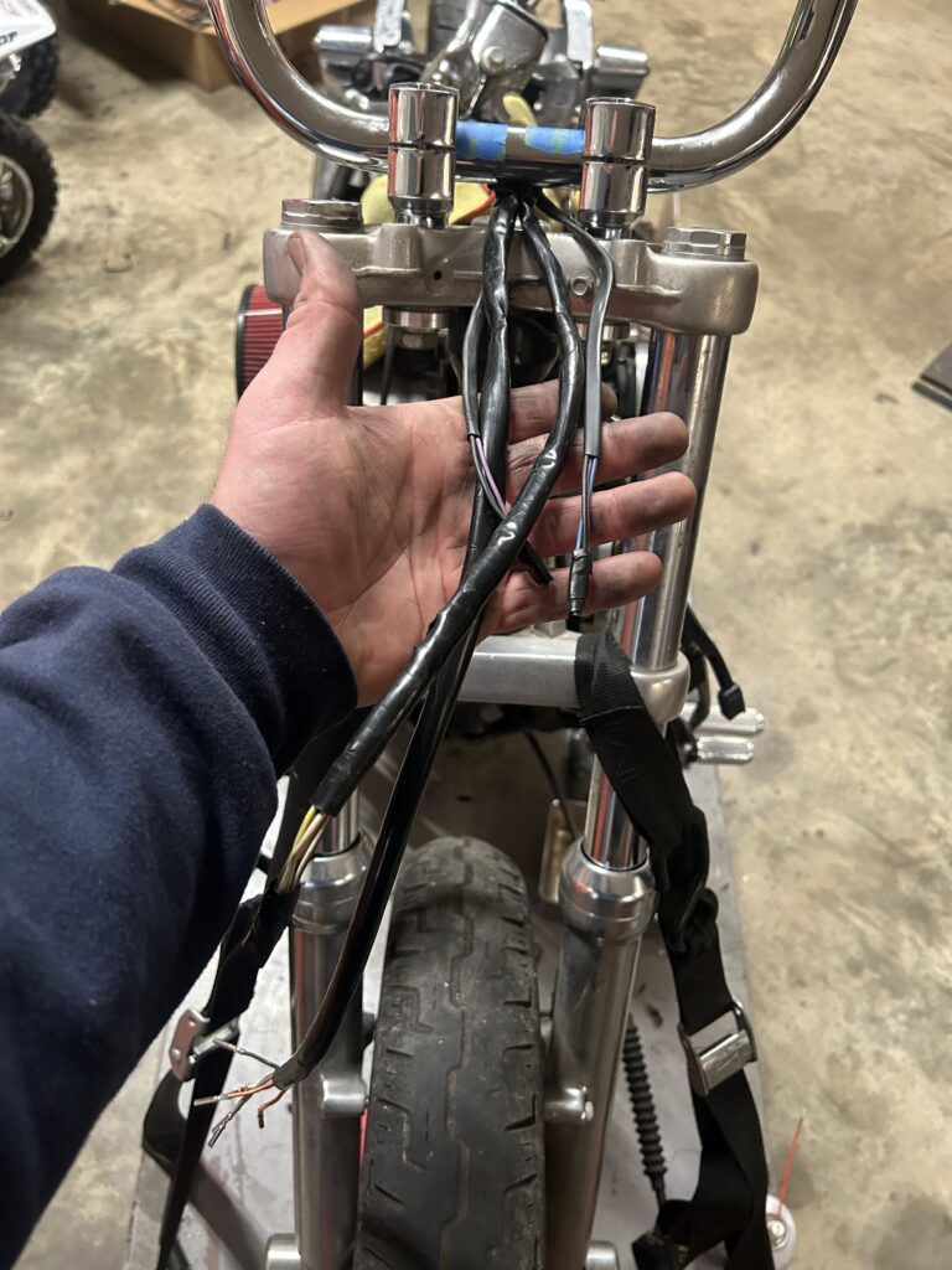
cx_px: 476
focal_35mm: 26
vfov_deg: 67.3
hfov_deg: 53.1
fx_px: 953
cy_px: 635
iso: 400
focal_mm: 5.7
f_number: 1.5
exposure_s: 1/60
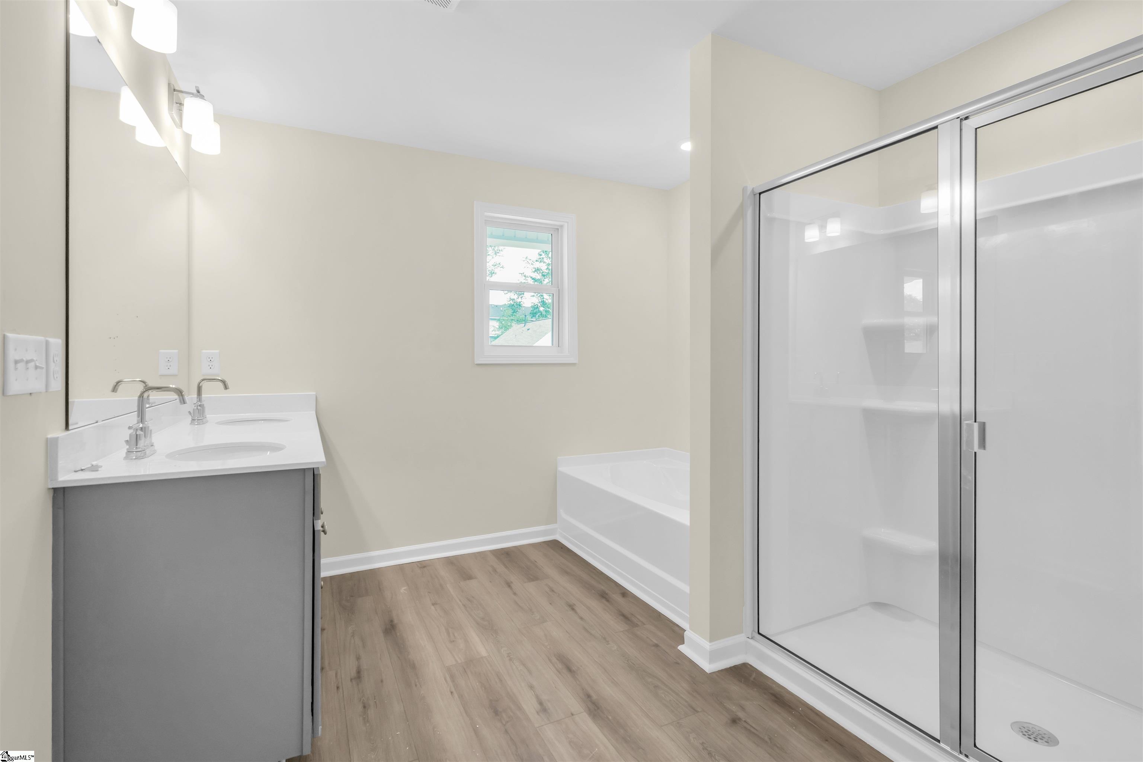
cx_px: 572
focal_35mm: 16
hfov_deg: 96.7
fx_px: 508
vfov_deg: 73.8
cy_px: 381
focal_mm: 16
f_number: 7.1
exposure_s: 1/40
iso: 320
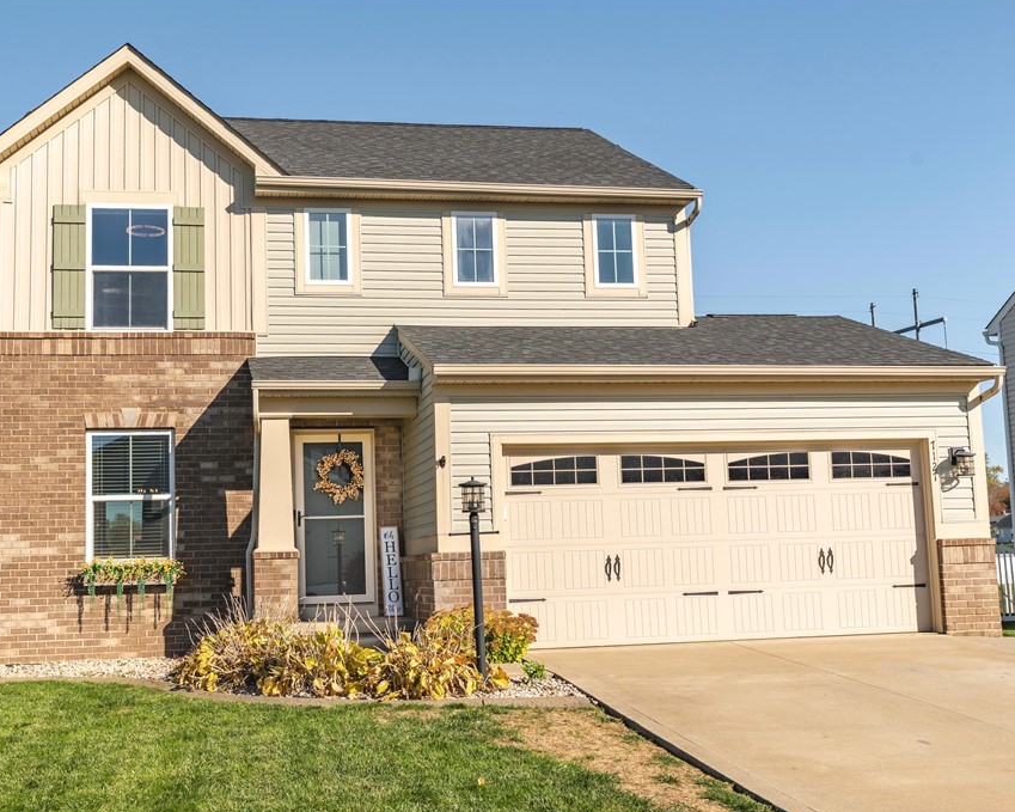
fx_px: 1262
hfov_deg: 43.8
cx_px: 459
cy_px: 399
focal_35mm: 42
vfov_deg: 35.7
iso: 160
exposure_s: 1/2500
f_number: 8
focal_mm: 35
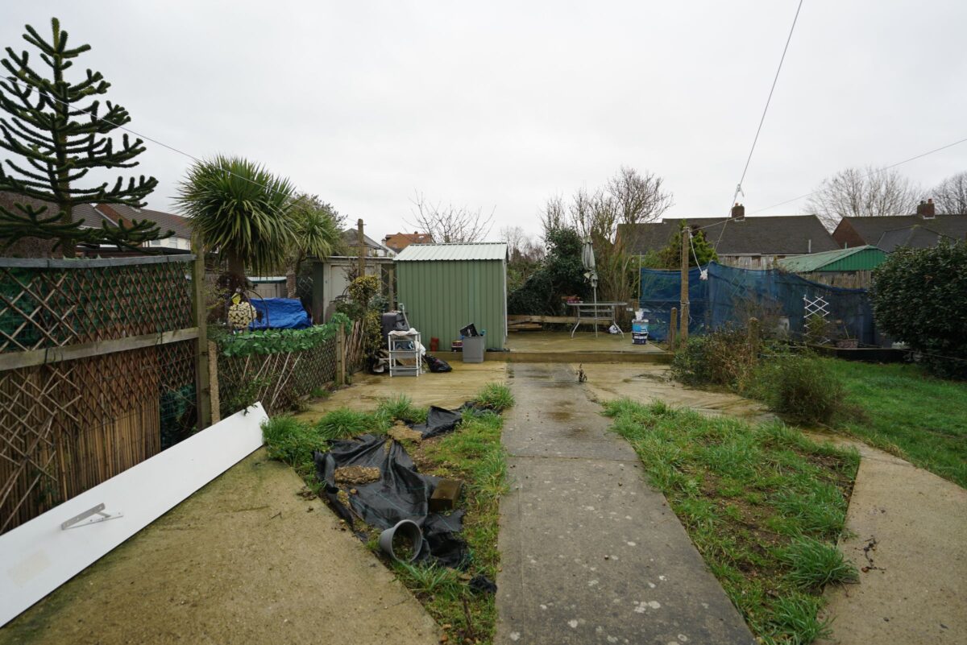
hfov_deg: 90.0
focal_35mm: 18
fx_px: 484
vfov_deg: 67.4
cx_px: 484
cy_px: 322
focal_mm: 18
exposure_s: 1/60
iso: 100
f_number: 4.5
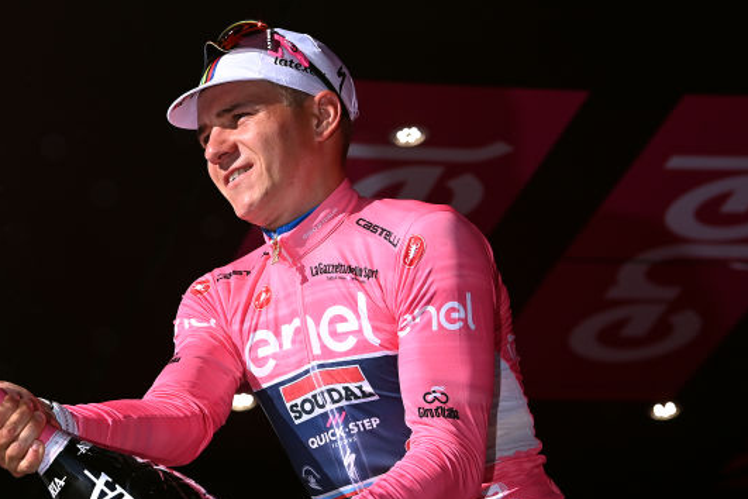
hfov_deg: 12.3
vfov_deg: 8.3
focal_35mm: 166
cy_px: 287
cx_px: 155
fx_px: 3449
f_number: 4
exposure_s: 1/5000
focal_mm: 86
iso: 320
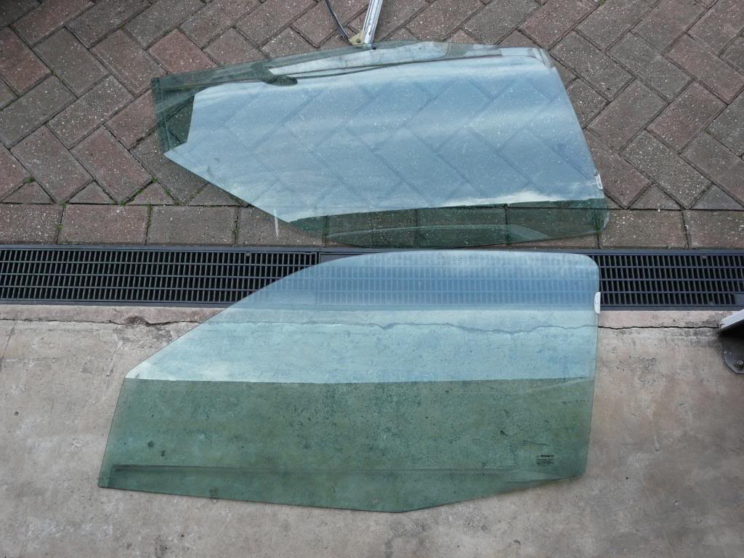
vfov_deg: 49.7
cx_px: 372
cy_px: 279
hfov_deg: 63.4
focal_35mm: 28
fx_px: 602
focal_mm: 4.6
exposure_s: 1/125
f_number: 3.2
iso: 100
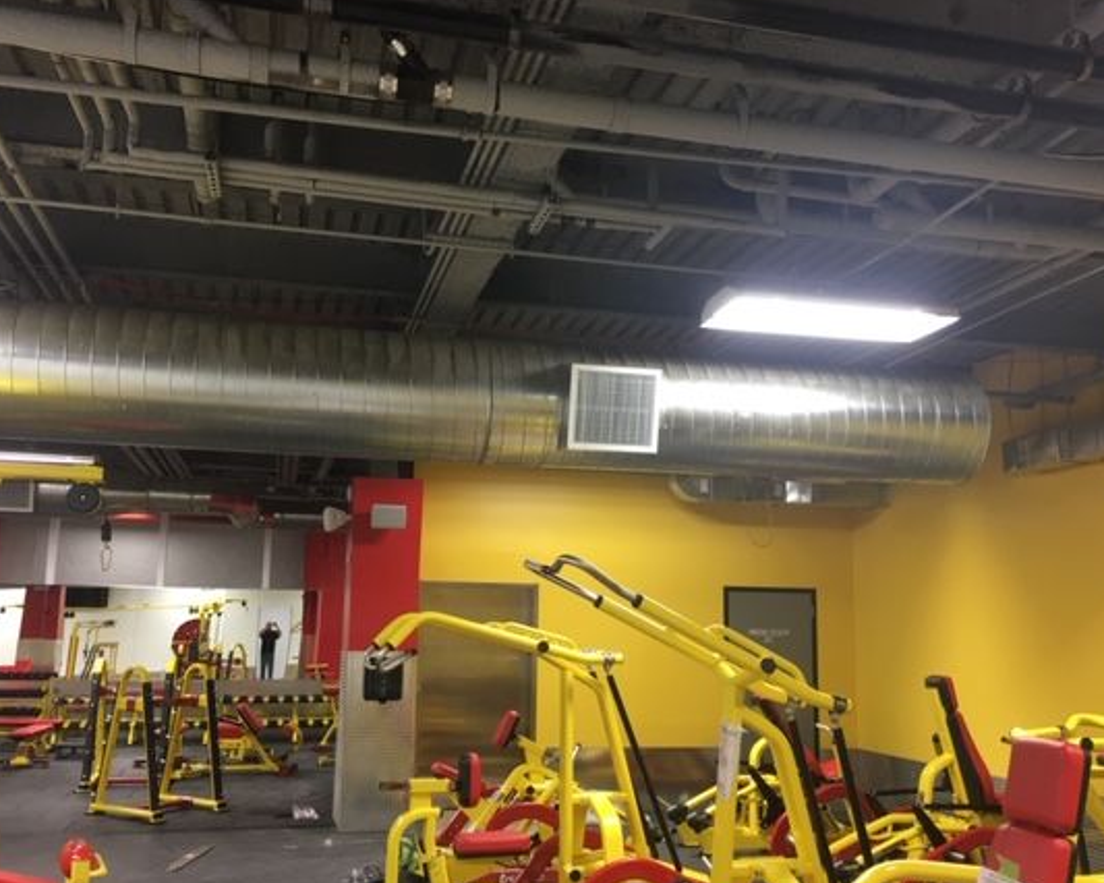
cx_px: 563
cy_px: 479
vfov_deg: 43.3
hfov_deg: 52.9
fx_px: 1111
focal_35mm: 34
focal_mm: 4.15
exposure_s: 1/15
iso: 25
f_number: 2.2
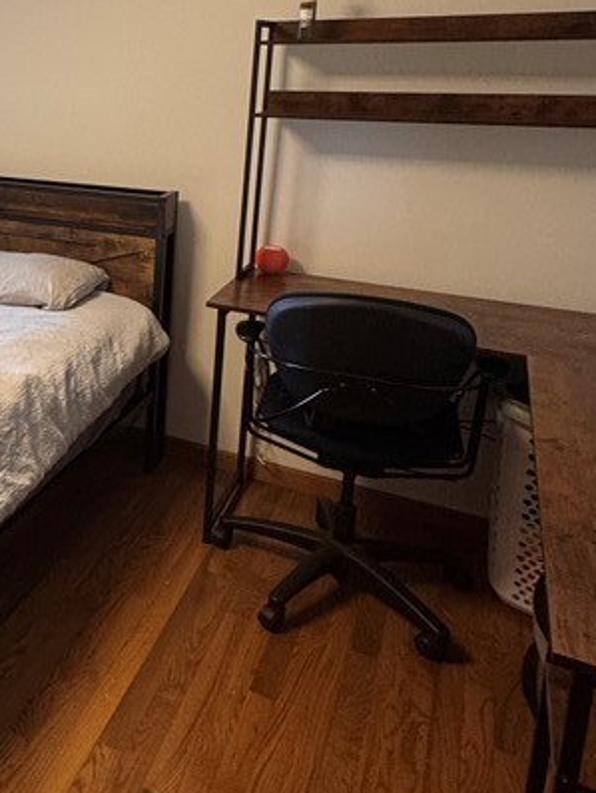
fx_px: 826
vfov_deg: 49.6
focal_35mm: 36
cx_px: -130
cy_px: 215
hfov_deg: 32.4
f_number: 2.2
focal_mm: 2.22
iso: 200
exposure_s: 1/60
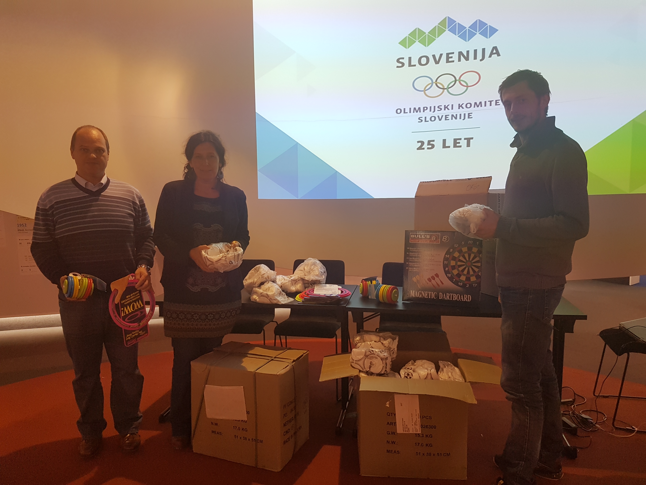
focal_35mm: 26
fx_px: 485
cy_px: 242
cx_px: 323
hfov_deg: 67.3
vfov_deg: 53.1
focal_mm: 4.2
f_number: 1.7
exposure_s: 1/50
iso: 80
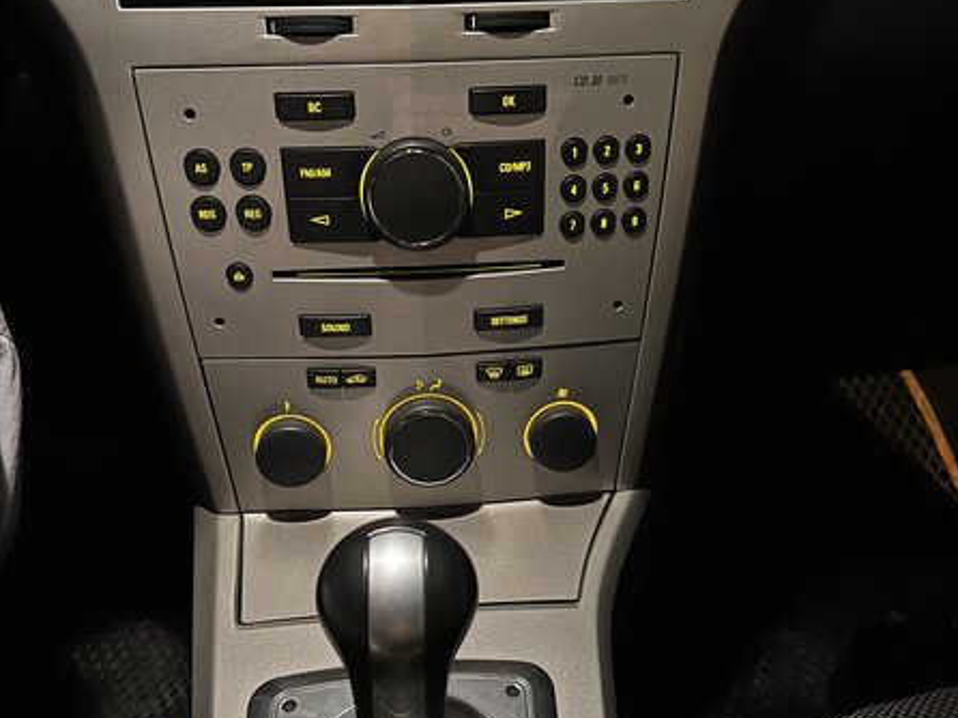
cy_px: 430
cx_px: 481
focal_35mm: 35
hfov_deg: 52.7
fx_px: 968
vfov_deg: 40.5
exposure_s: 1/17
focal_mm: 5.7
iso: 800
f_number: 1.5
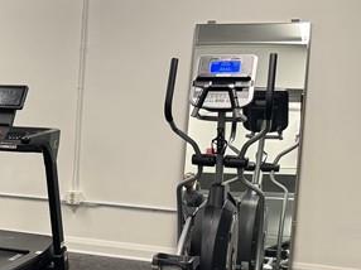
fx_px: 896
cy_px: 180
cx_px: -223
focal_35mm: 86
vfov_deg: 17.1
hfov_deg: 19.1
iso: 160
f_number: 1.78
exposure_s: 1/60
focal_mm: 6.76
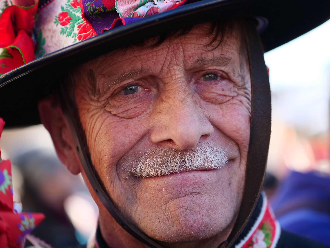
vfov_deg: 10.9
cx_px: 165
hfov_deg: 14.5
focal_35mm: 136
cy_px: 124
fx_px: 1297
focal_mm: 68
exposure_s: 1/800
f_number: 2.8
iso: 500
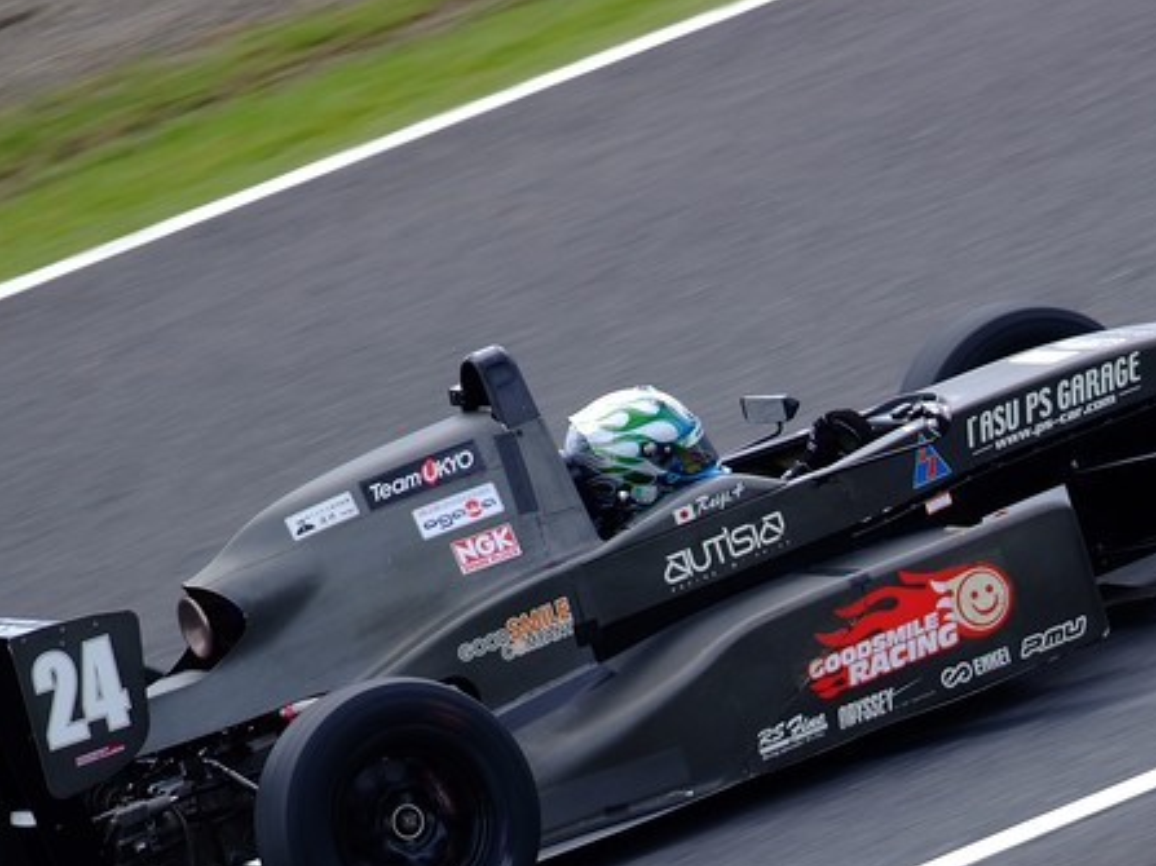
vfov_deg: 2.1
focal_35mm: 697
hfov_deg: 2.8
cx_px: 822
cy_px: 592
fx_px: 23270
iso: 100
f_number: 4
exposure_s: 1/500
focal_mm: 300
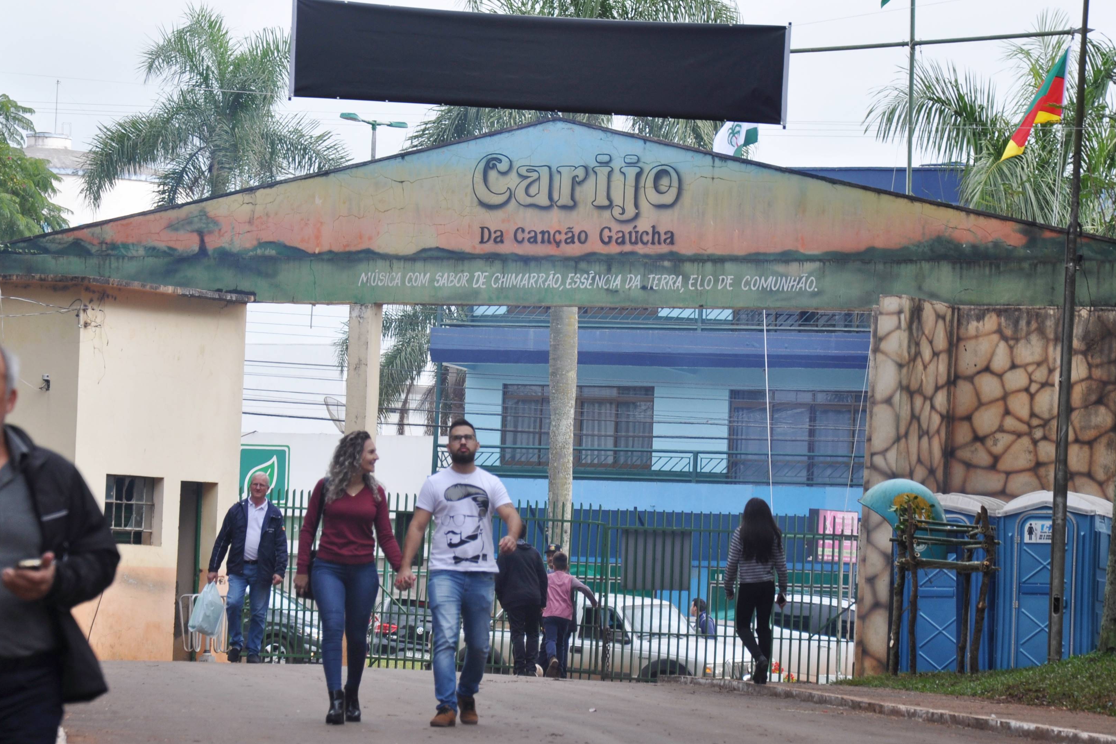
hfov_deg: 9.8
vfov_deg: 6.6
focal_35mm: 210
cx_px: 479
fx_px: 6499
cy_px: 416
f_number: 8
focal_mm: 105
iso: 200
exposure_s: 1/250
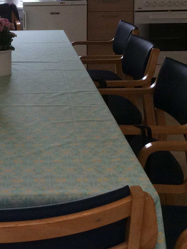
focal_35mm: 79
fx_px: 569
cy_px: 65
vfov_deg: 24.5
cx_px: 20
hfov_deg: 18.4
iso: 64
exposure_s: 1/100
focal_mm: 3.3
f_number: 2.4
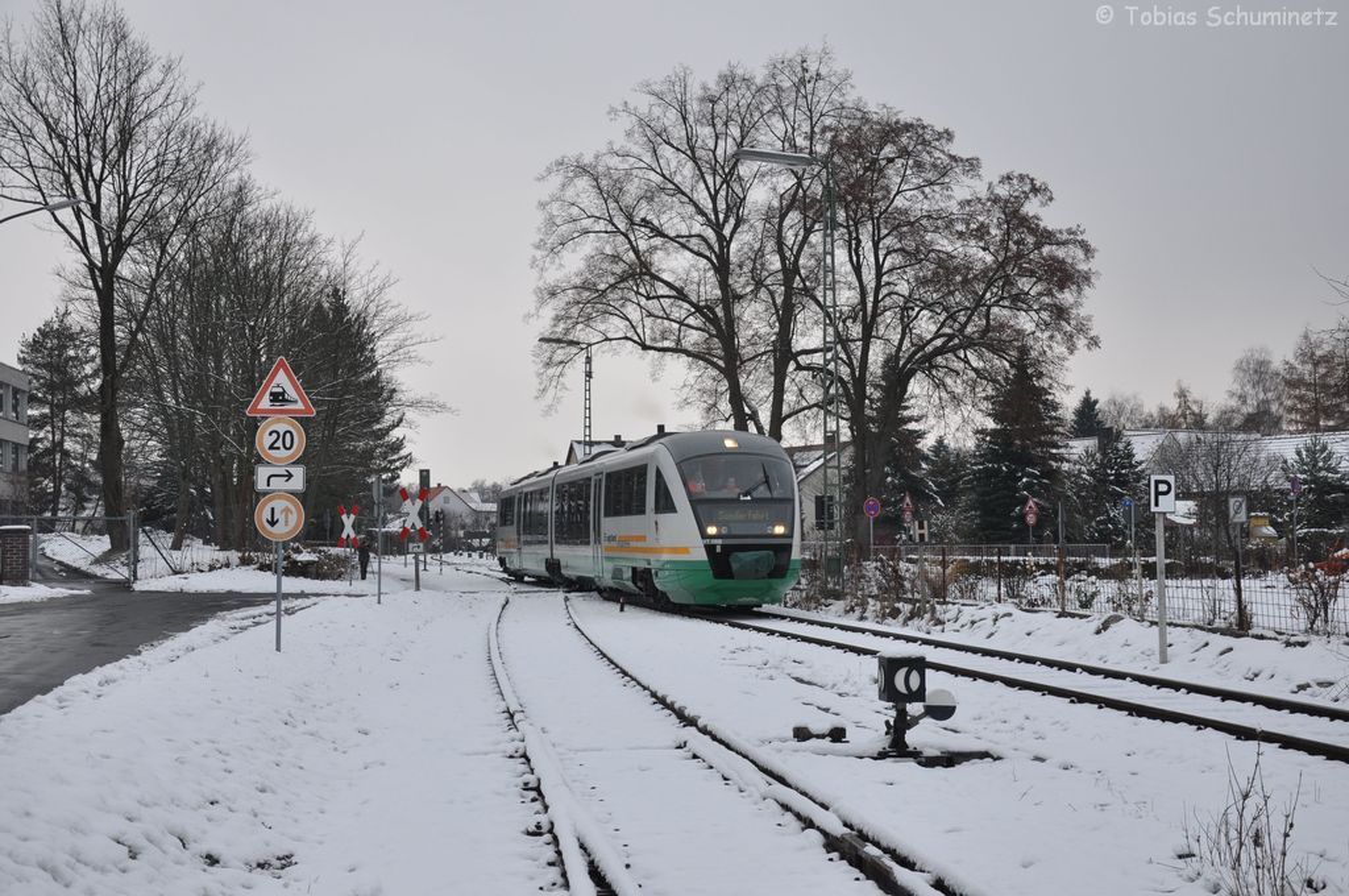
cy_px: 448
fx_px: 1909
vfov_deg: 26.4
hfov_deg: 38.9
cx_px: 674
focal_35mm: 51
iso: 400
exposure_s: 1/200
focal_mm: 34
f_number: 7.1
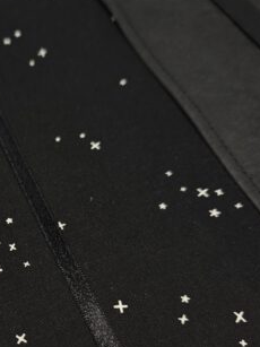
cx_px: 29
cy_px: 261
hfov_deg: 28.1
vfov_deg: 37.3
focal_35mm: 50
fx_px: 501
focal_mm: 6.06
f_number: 1.6
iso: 250
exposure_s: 1/100
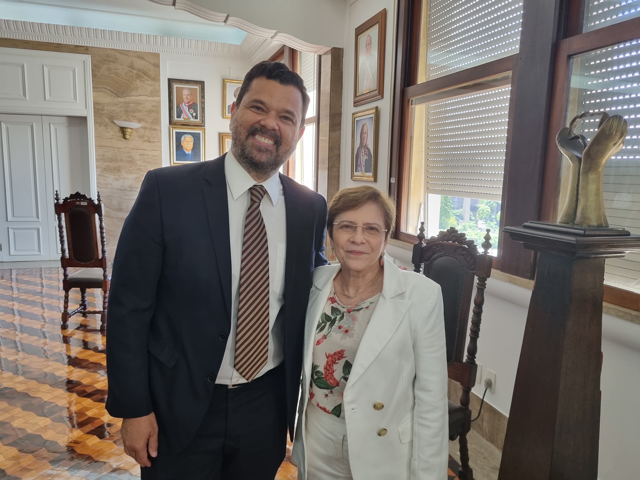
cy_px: 240
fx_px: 481
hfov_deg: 67.3
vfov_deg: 53.1
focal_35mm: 26
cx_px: 320
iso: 200
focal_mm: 5.4
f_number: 1.8
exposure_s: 1/120
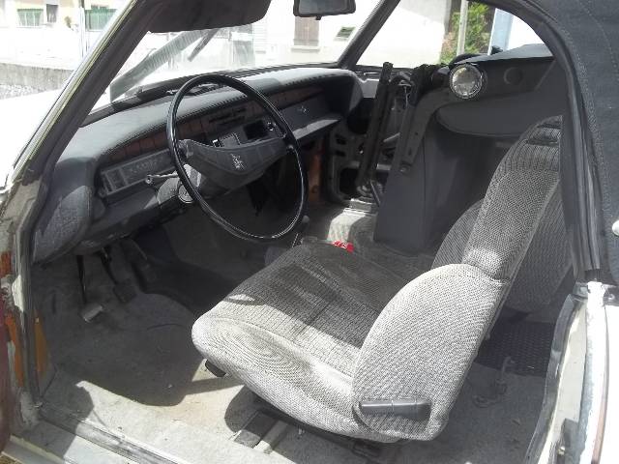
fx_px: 572
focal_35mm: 32
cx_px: 310
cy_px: 232
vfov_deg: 44.2
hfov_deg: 56.8
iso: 64
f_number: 2.9
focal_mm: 5.7
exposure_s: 1/500
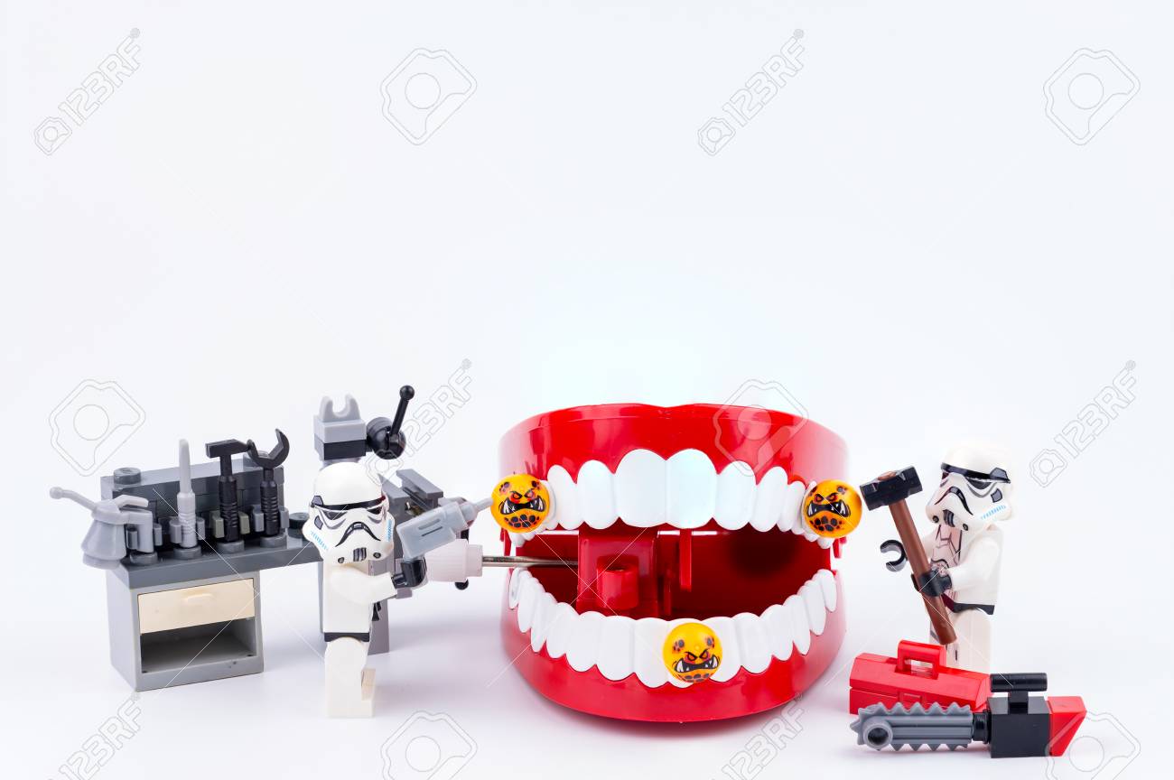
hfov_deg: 18.3
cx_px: 587
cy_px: 390
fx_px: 3649
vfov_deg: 12.2
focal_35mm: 112
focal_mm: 112
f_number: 11
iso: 50
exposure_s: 1/5
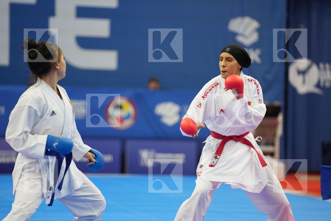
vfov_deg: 7.0
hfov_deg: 10.4
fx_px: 1811
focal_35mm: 197
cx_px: 166
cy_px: 110
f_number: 2.8
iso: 3200
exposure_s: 1/1000
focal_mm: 197
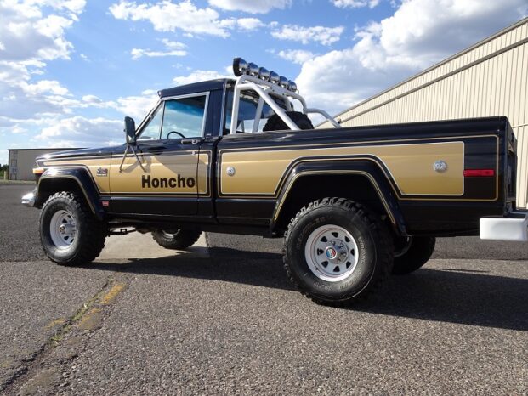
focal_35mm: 29
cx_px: 264
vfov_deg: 48.2
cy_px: 198
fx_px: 442
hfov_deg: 61.7
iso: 80
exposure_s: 1/640
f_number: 3.5
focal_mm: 4.92
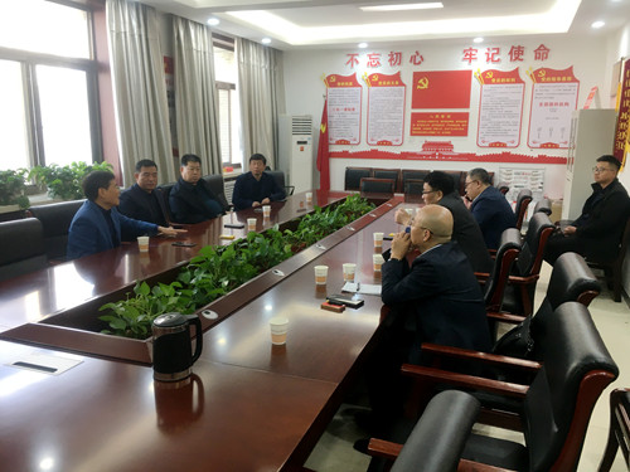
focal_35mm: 29
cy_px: 236
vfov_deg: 48.2
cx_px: 315
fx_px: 528
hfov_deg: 61.7
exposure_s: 1/33
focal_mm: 4.15
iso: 40
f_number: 2.2
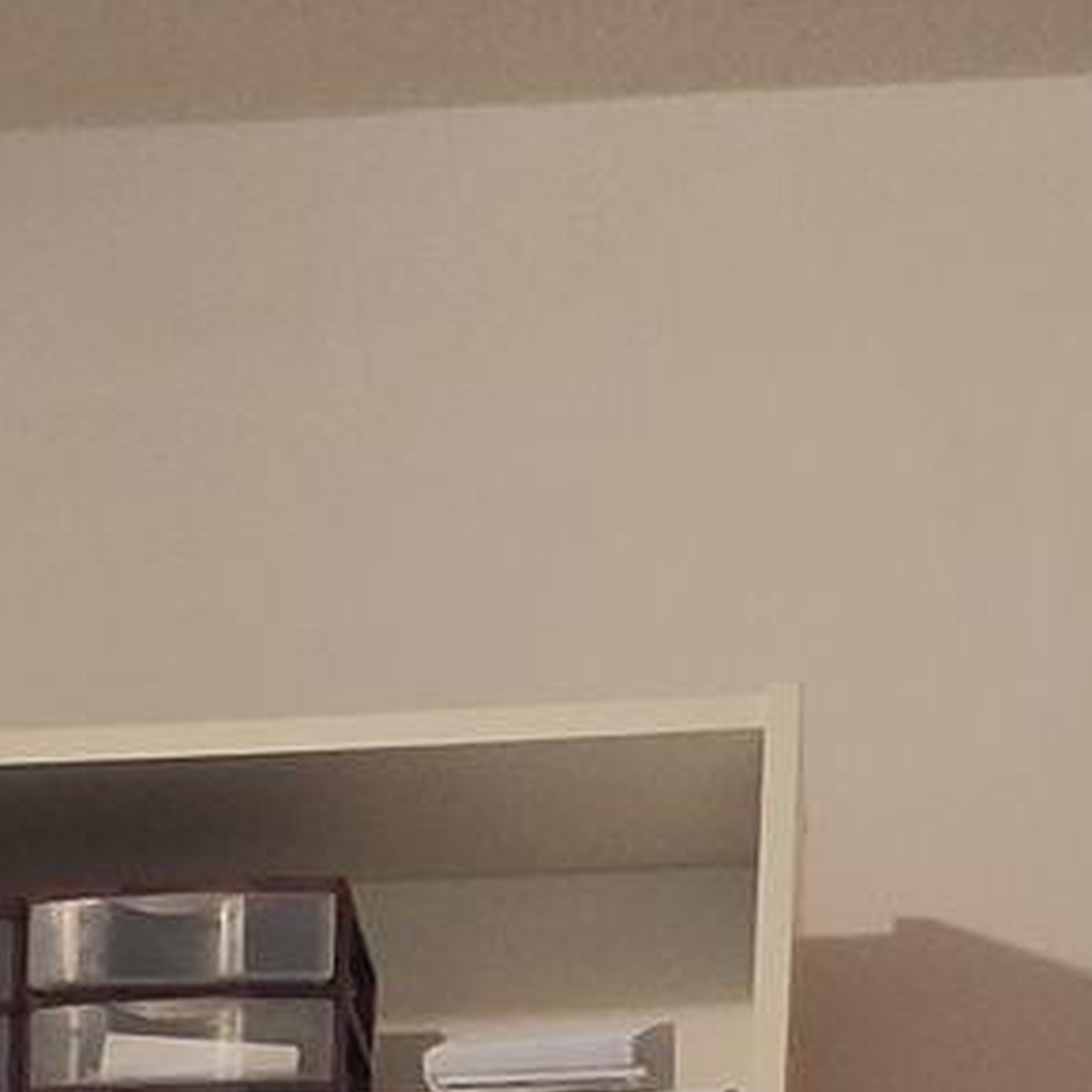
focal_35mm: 162
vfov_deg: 9.2
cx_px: -364
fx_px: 5782
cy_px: 2938
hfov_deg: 10.5
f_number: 1.89
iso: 806
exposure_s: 1/25
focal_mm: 5.43
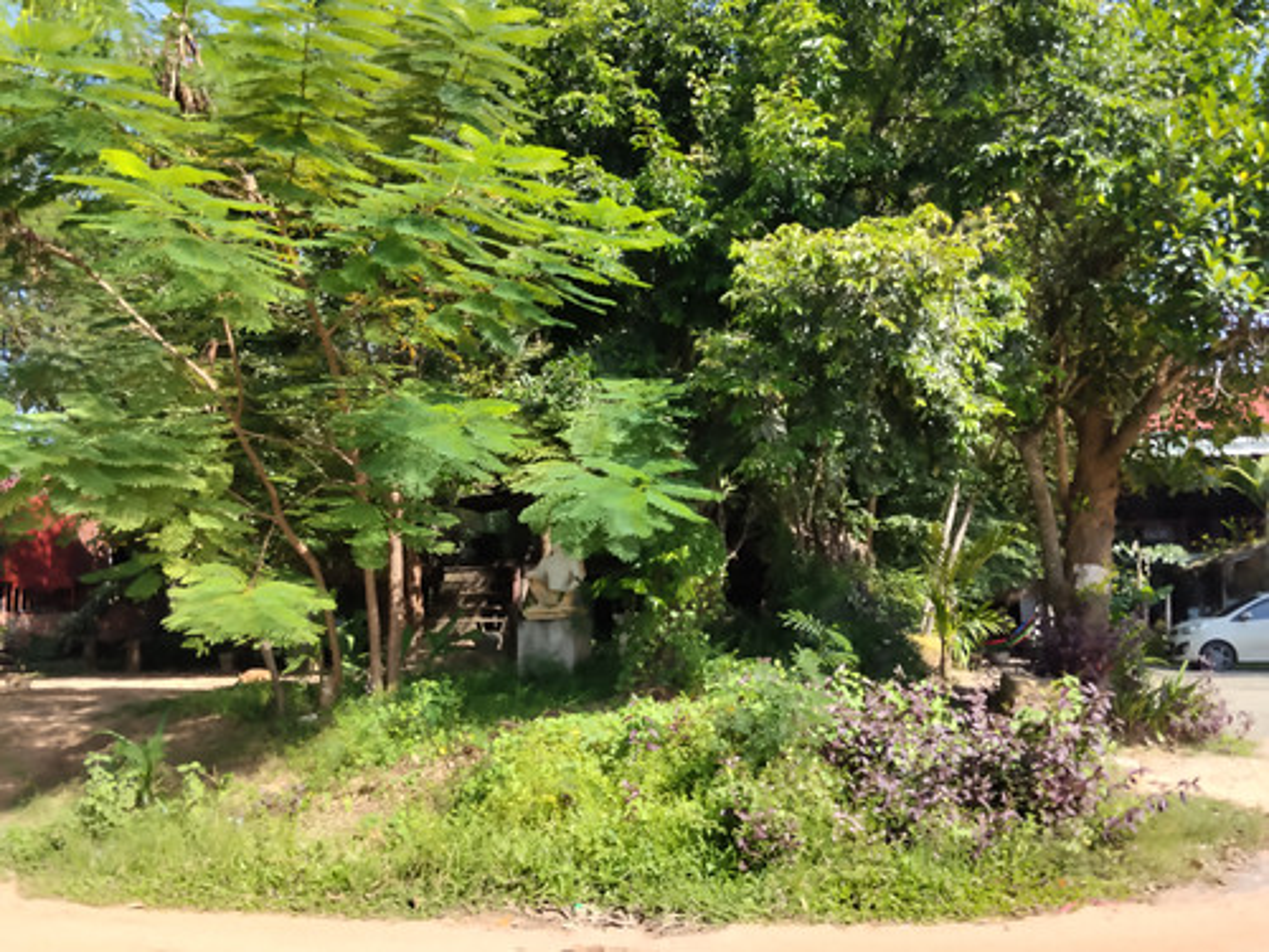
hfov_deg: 61.7
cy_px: 476
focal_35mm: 29
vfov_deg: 48.2
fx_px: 1063
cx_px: 634
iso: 50
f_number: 1.8
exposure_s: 1/689
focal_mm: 4.22
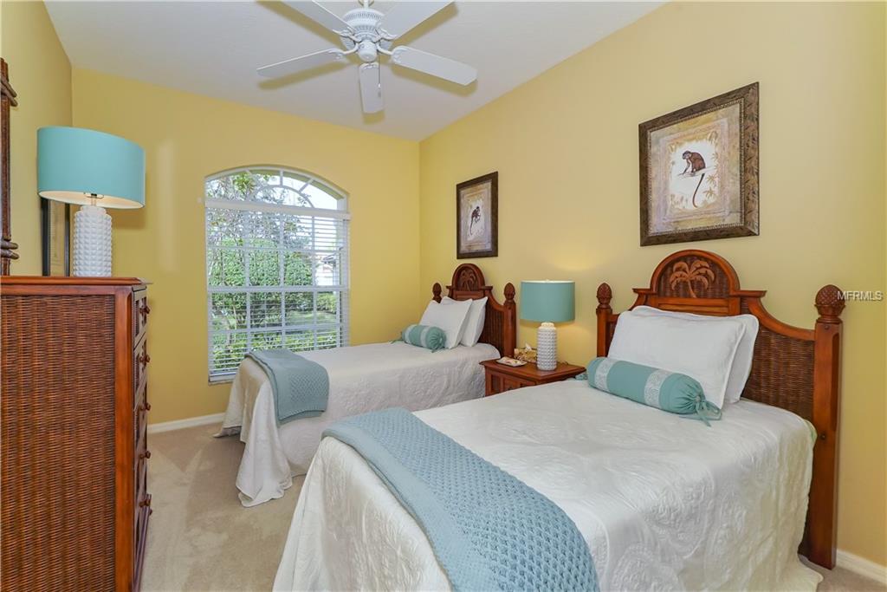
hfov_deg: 96.7
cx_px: 444
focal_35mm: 16
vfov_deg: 73.8
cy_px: 296
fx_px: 394
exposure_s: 1/250
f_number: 9
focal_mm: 16
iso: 1000
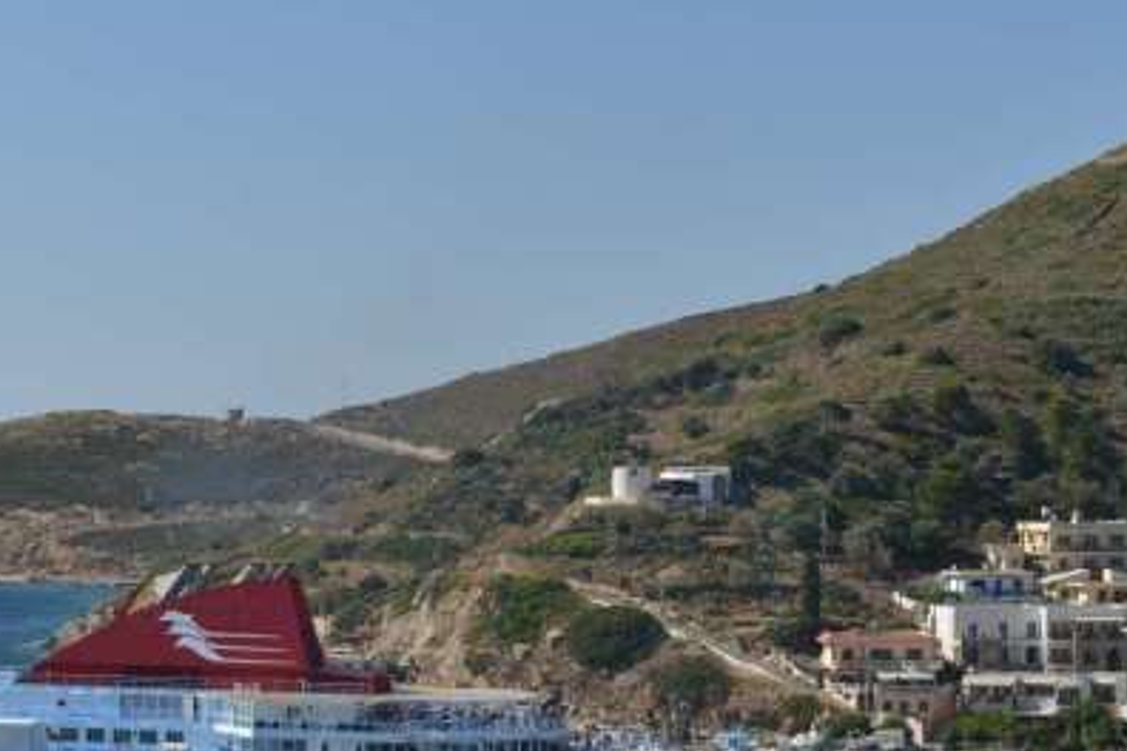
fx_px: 3162
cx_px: 273
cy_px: 646
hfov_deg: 20.1
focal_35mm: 101
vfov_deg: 13.5
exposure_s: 1/160
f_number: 9
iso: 140
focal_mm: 50
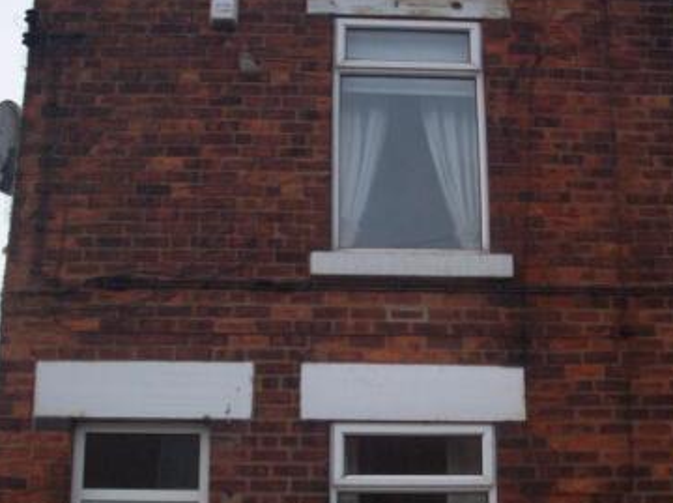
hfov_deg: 32.1
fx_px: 1165
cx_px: 407
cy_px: 266
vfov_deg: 24.4
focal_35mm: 60
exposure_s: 1/285
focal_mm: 6.2
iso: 80
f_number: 5.6
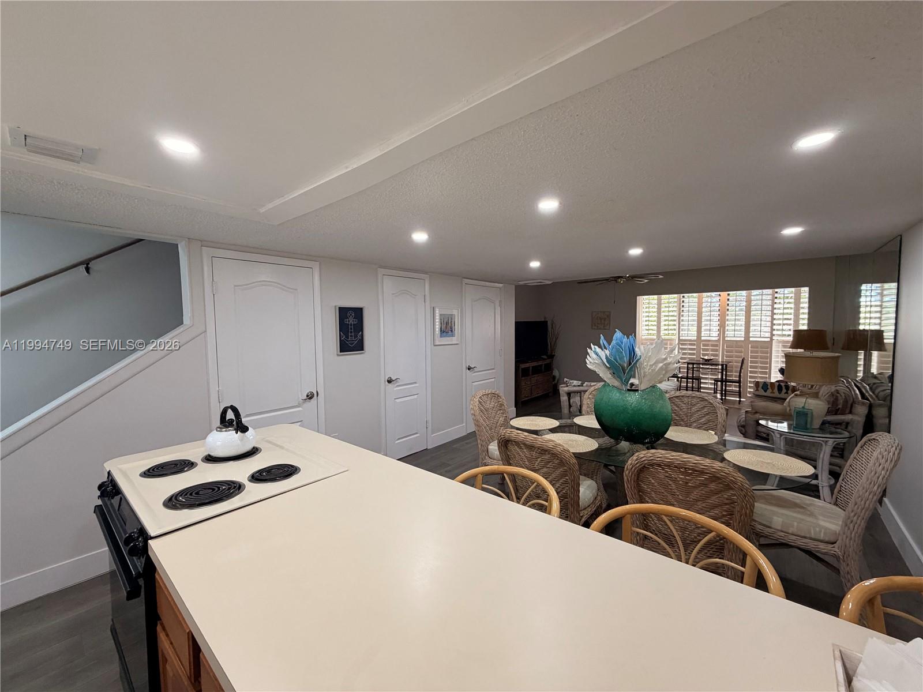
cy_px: 346
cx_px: 462
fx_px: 373
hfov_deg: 102.1
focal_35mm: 14
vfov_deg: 85.7
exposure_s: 1/121
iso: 250
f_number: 2.2
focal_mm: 2.22
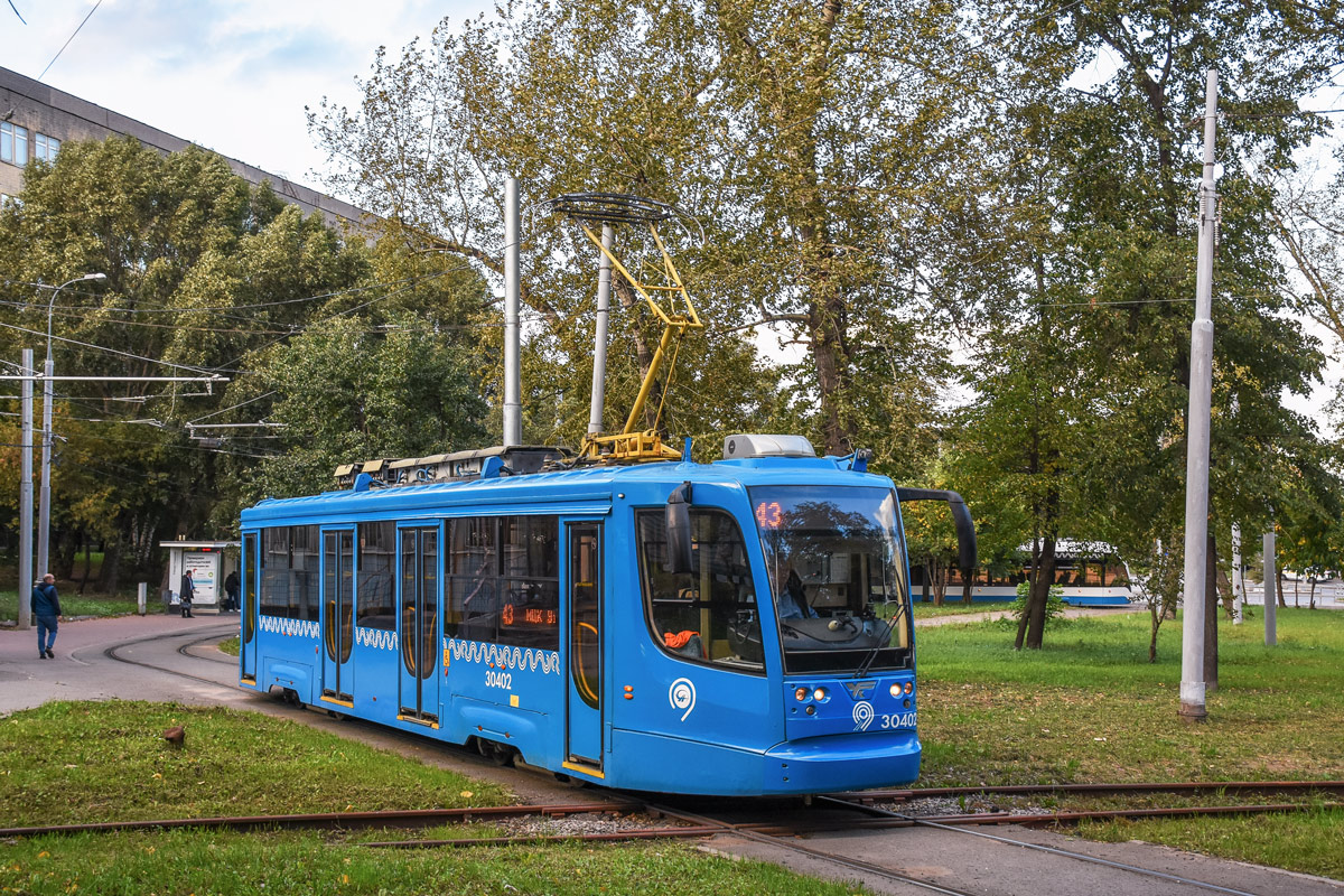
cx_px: 672
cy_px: 448
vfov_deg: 29.9
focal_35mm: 45
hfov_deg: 43.6
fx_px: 1680
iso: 500
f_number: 5.6
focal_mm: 30
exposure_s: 1/200
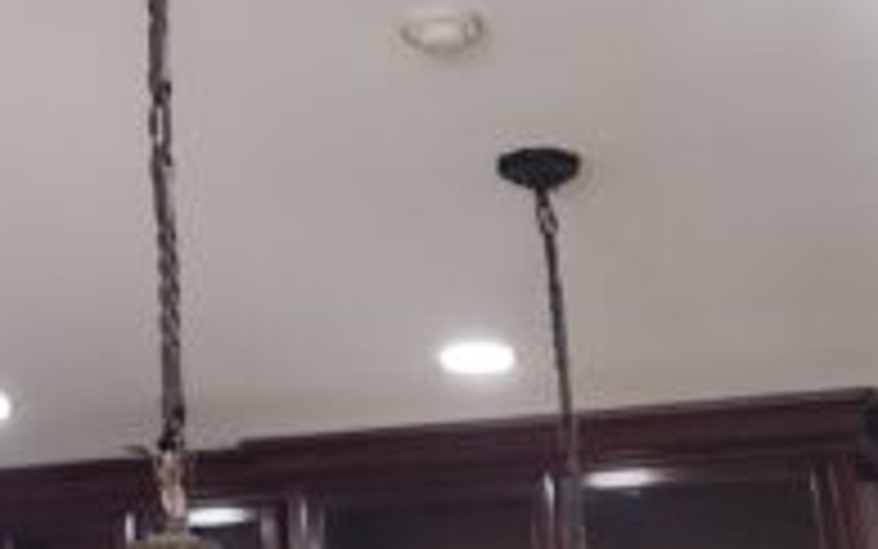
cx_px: -81
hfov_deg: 20.6
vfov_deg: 12.9
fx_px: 2298
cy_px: -266
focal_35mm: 96
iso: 64
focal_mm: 6.4
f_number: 1.8
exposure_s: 1/60
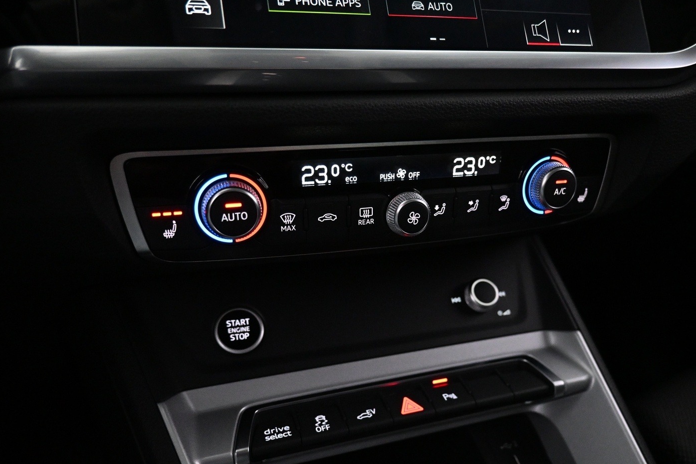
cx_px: 372
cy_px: 270
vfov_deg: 46.2
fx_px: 541
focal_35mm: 28
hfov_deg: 65.4
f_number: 3.5
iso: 4000
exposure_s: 1/80
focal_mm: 16
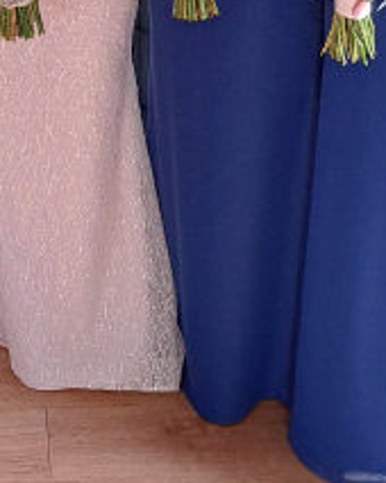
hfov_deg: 17.1
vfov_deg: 20.2
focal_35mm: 88
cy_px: -122
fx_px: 1258
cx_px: 9
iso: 250
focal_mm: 5.2
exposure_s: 1/50
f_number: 1.8
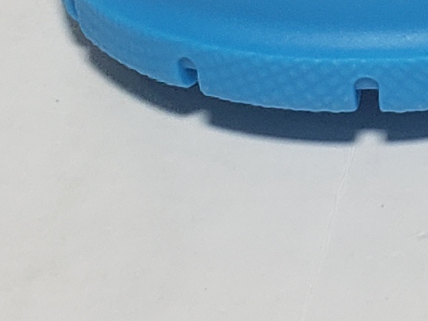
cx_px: 920
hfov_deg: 9.3
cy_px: -697
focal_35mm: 196
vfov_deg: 6.7
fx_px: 2423
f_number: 2.4
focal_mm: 4.3
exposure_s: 1/182
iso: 50
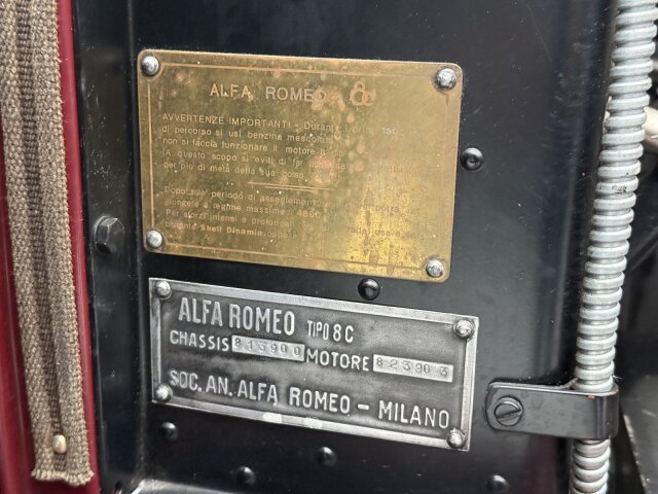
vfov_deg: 30.3
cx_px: 329
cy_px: 247
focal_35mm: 48
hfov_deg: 39.7
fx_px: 912
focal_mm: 6.76
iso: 500
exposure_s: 1/33
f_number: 1.78
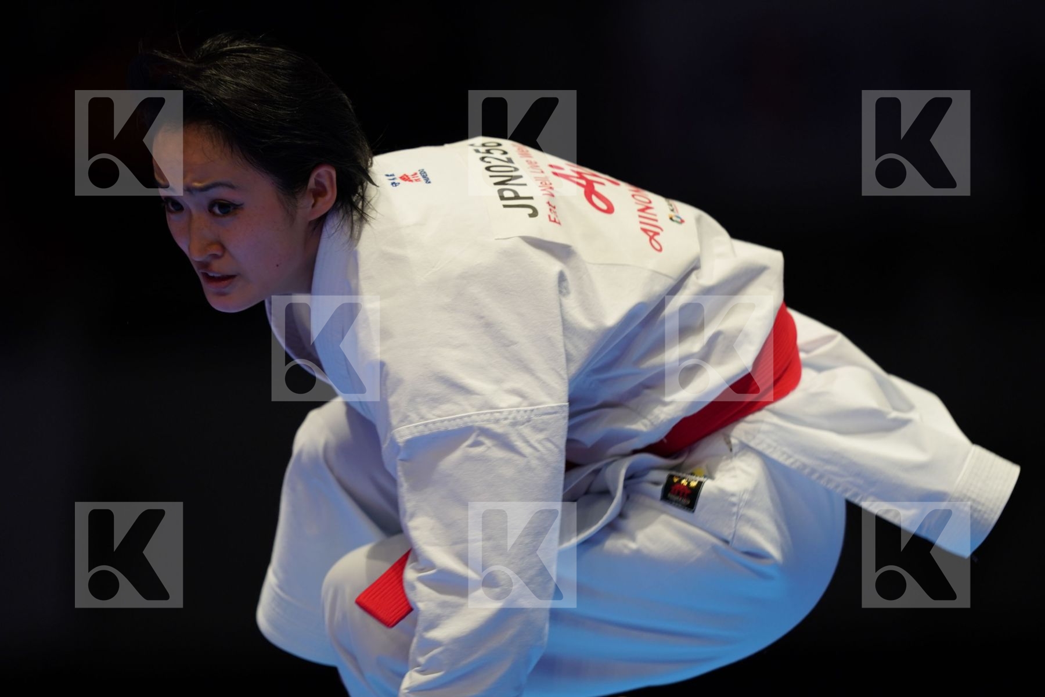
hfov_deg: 5.2
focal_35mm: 400
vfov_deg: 3.4
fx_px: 11610
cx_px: 522
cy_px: 348
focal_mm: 400
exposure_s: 1/500
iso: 800
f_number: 2.8
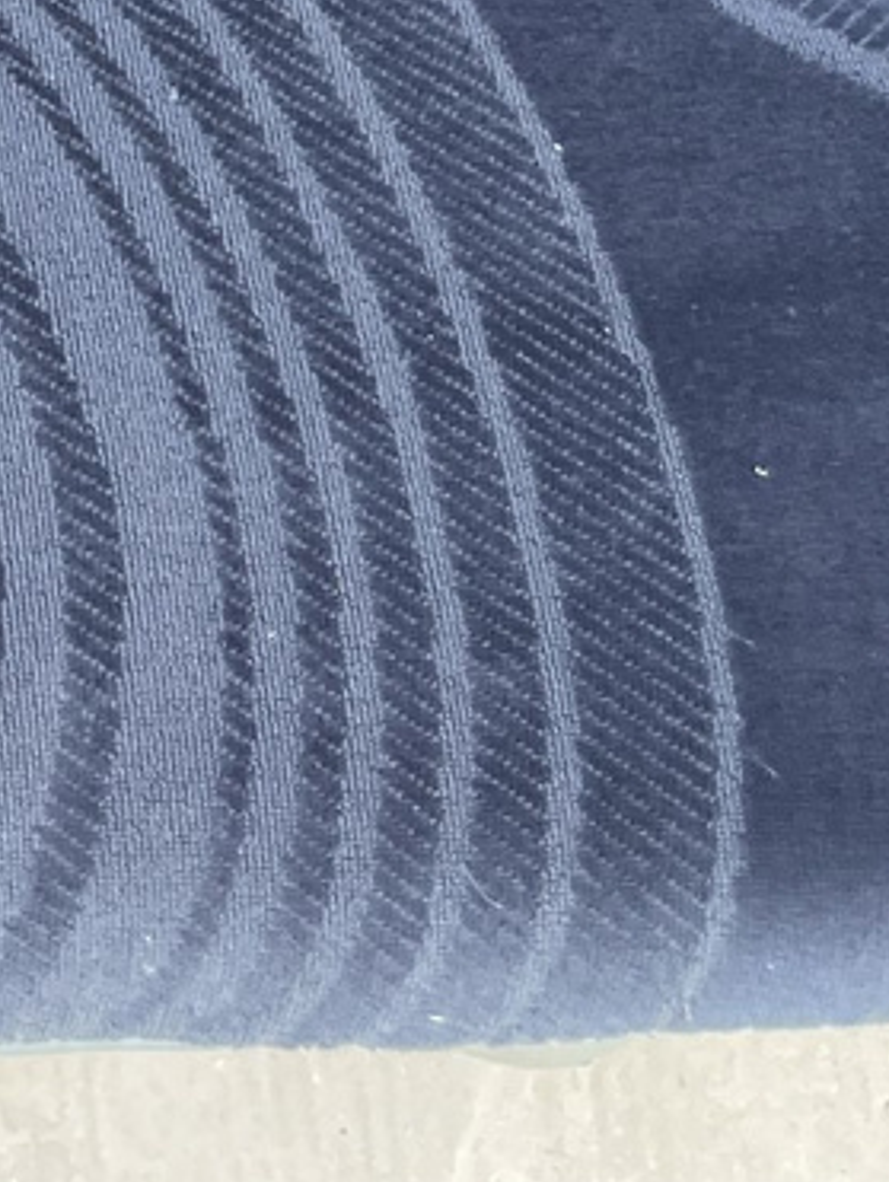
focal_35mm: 112
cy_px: -997
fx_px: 3829
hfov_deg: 11.9
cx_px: -873
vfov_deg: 15.1
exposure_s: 1/121
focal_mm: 5.1
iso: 125
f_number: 1.6
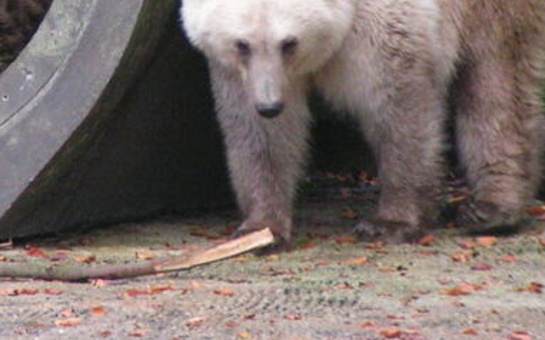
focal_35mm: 672
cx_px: 79
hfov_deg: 3.1
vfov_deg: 2.0
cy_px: -144
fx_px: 9980
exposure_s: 1/160
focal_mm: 36.1
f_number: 3.5
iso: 200
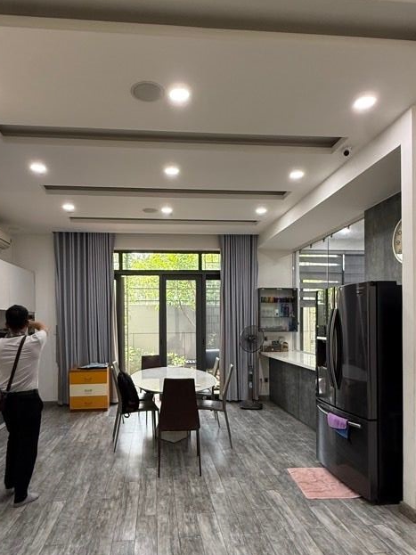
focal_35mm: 23
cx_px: 188
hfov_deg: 58.8
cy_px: 325
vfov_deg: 73.3
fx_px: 369
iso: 250
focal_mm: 2.22
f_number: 2.2
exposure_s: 1/99
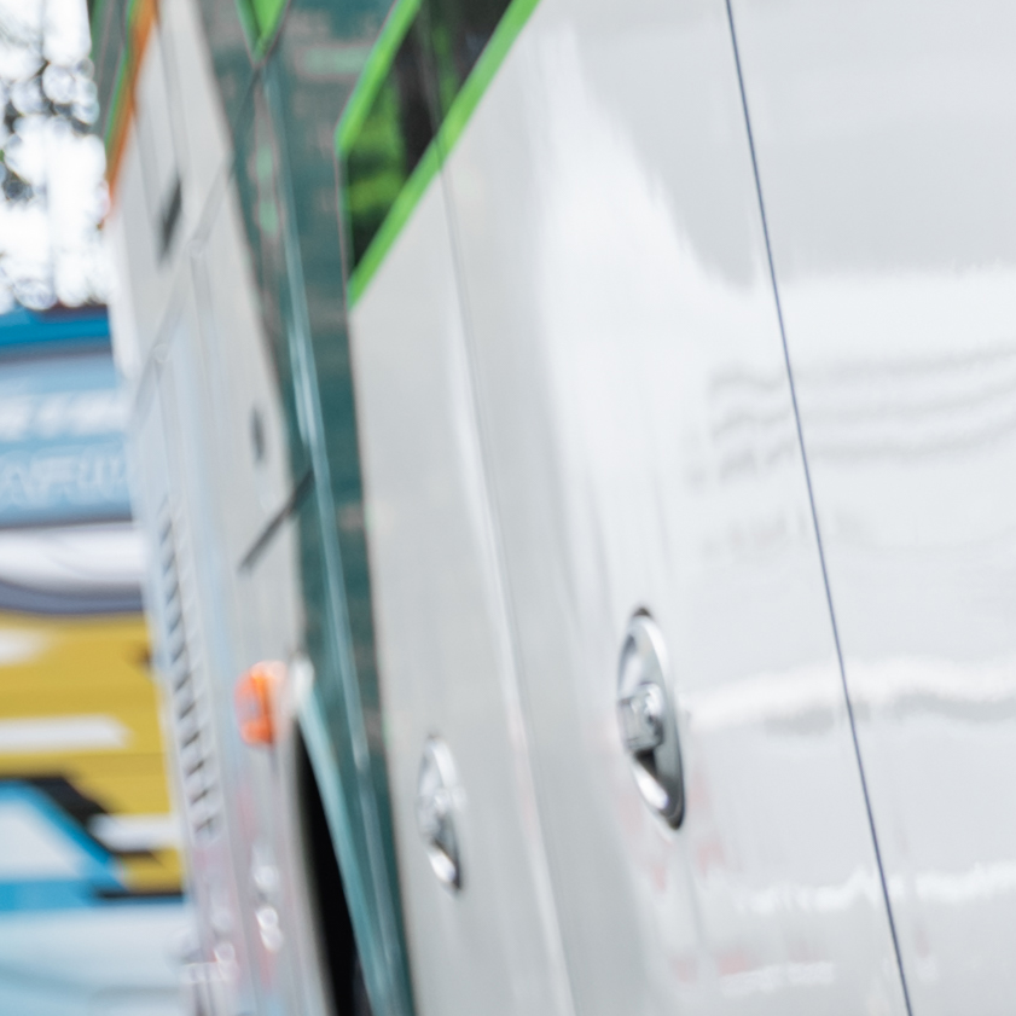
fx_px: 6442
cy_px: -122
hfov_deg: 7.4
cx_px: -2486
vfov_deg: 8.9
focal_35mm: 194
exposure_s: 1/400
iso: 160
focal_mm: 32
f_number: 2.8
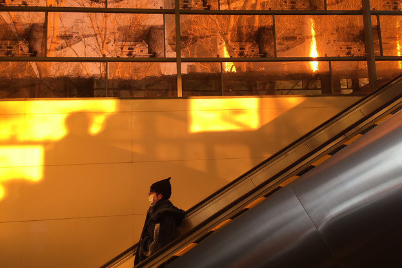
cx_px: 205
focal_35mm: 31
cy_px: 135
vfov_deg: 42.3
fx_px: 346
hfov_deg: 60.3
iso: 32
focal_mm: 4.15
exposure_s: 1/124
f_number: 2.2
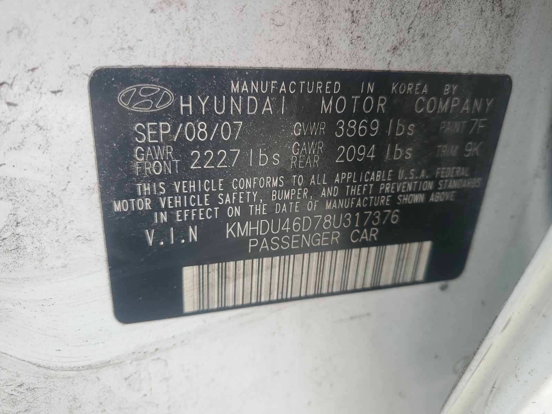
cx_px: 276
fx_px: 415
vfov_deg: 53.1
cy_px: 207
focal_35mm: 26
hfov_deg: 67.3
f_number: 1.5
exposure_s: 1/345
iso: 50
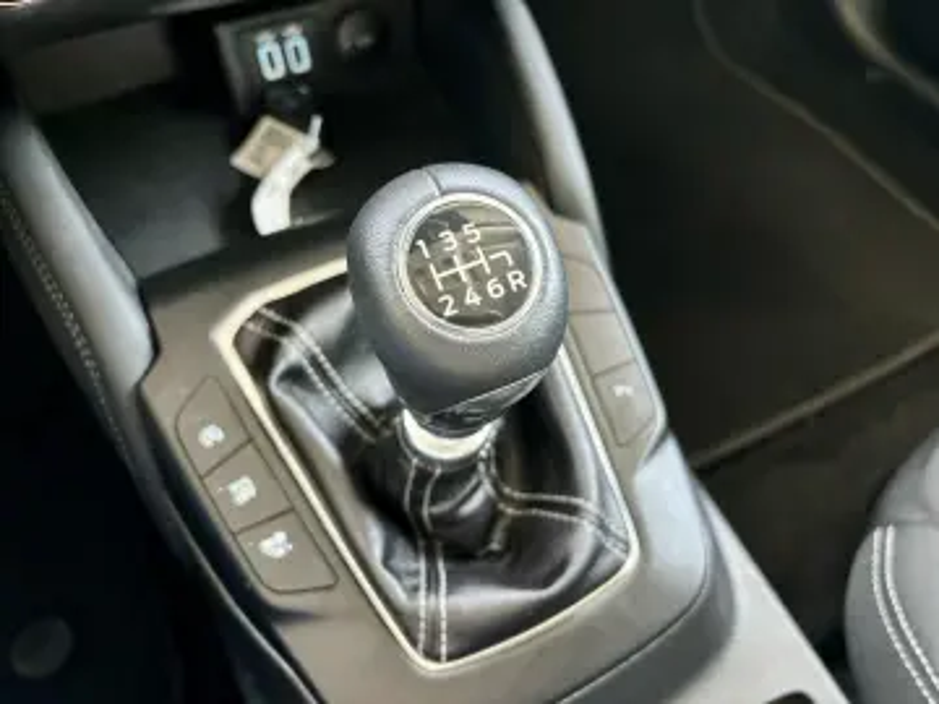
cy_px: 352
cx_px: 470
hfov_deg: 67.3
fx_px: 705
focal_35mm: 26
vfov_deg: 53.1
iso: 500
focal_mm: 5.96
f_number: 1.6
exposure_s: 1/47
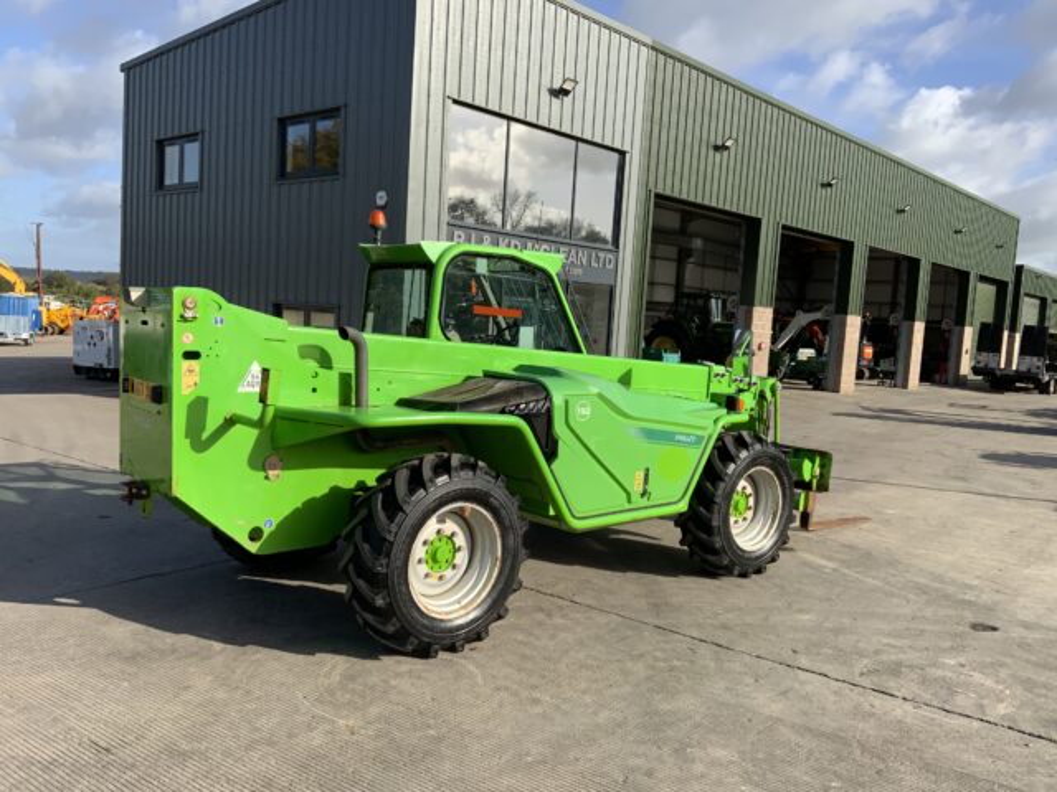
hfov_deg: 61.7
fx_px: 886
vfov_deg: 48.2
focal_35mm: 29
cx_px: 528
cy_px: 396
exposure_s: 1/1786
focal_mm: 3
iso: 16
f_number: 1.8
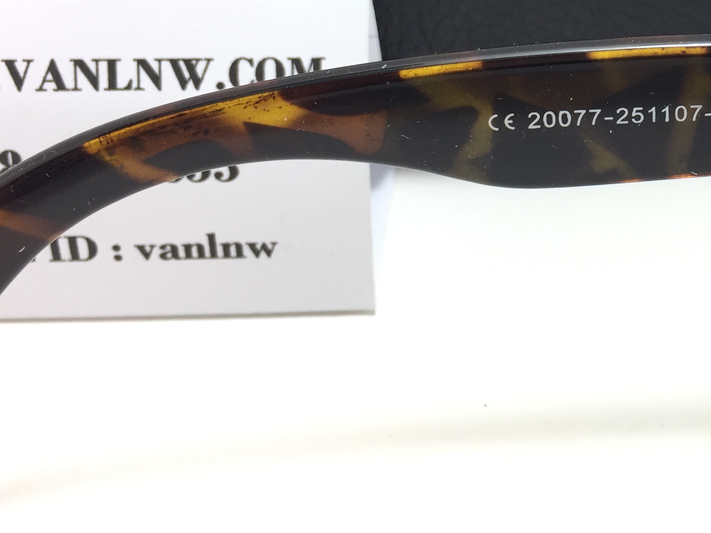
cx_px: 651
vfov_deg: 24.7
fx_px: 1171
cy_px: 21
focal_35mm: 57
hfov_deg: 32.0
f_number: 2.2
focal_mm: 4.15
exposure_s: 1/50
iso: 40
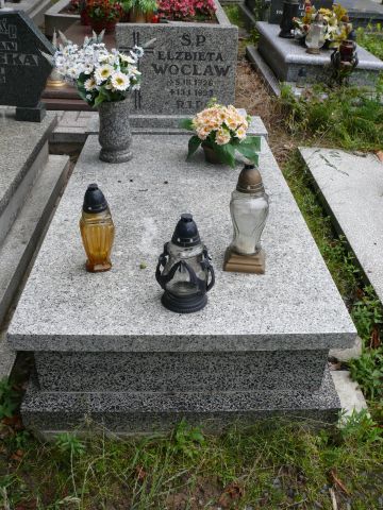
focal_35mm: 35
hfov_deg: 40.7
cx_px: 192
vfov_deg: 52.6
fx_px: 516
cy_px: 255
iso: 100
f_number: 4
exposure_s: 1/125
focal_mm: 7.4
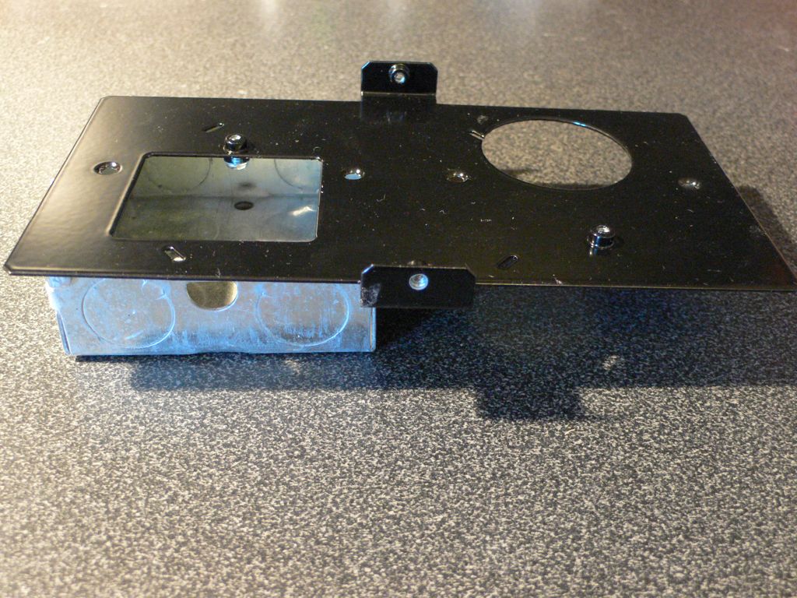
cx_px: 398
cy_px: 299
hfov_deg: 51.4
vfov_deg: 39.7
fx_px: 829
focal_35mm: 36
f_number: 2.8
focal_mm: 6.7
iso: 200
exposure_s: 1/4
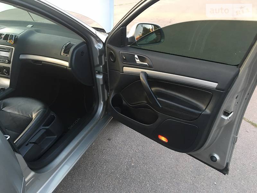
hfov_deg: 61.7
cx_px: 128
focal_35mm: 29
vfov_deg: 48.2
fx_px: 215
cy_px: 96
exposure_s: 1/33
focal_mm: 4.2
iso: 50
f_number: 2.2
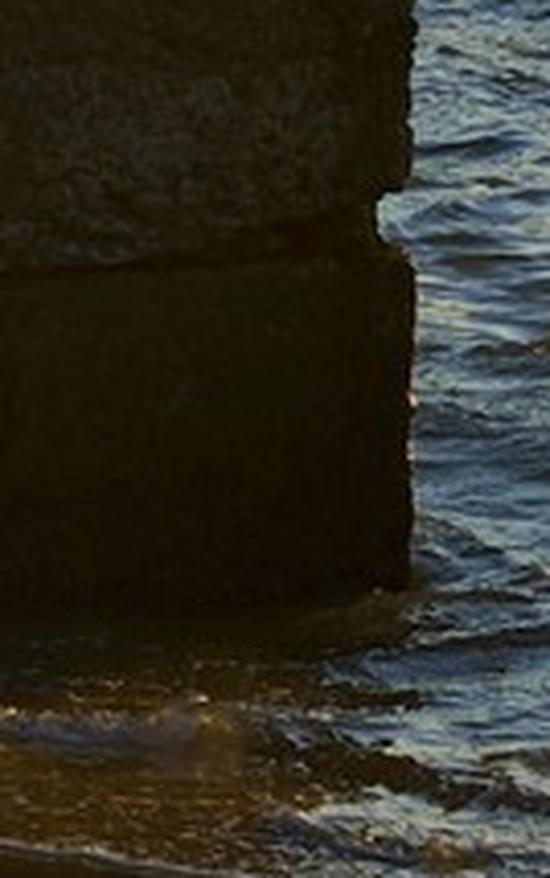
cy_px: -1169
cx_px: 2085
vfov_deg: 2.5
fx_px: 20023
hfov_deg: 1.6
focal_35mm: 836
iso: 100
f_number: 10
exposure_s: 1/200
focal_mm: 110
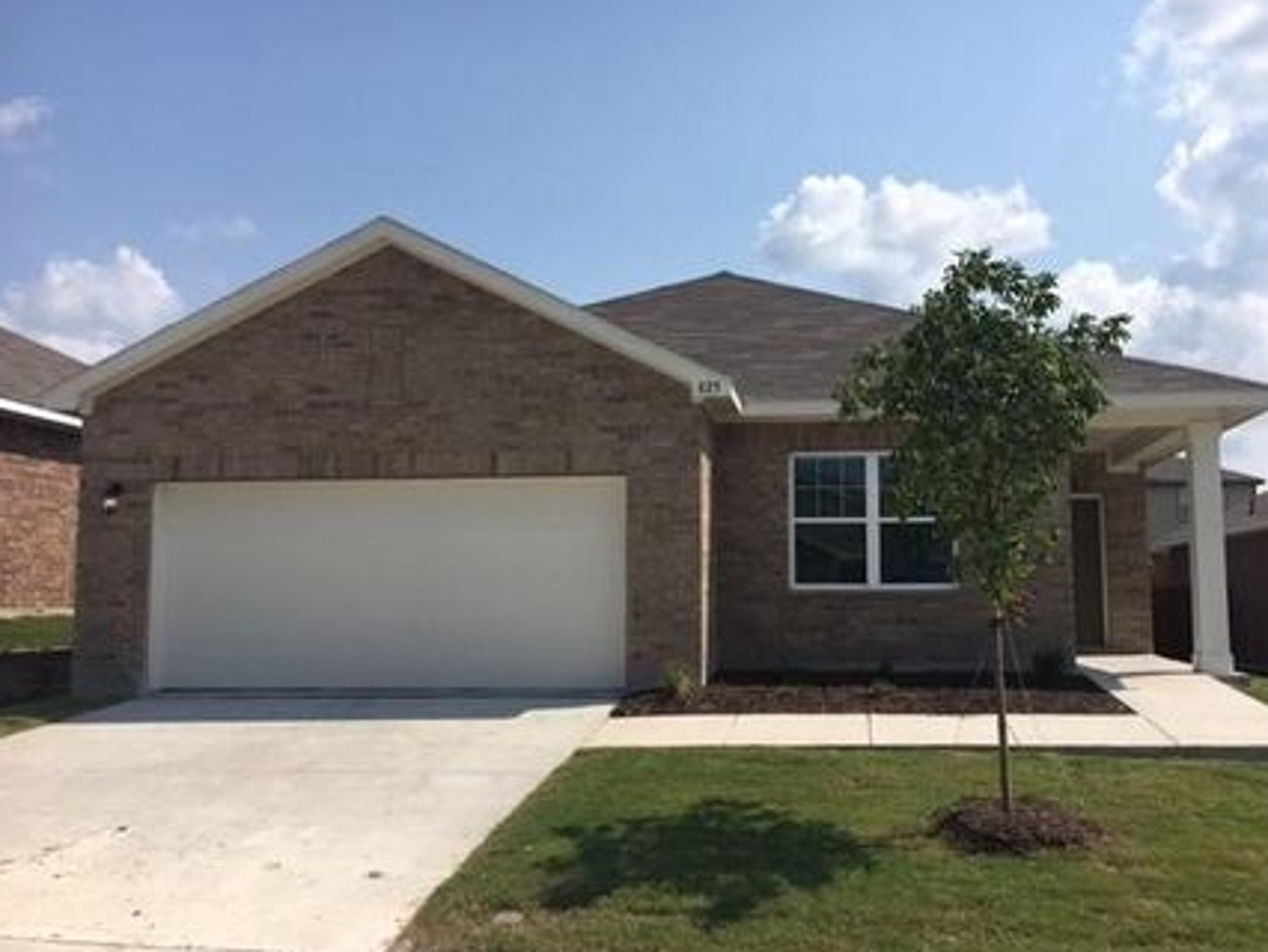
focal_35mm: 34
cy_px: 480
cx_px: 708
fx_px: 1246
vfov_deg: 41.8
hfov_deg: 53.8
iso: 25
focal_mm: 4.15
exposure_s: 1/2747
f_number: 2.2
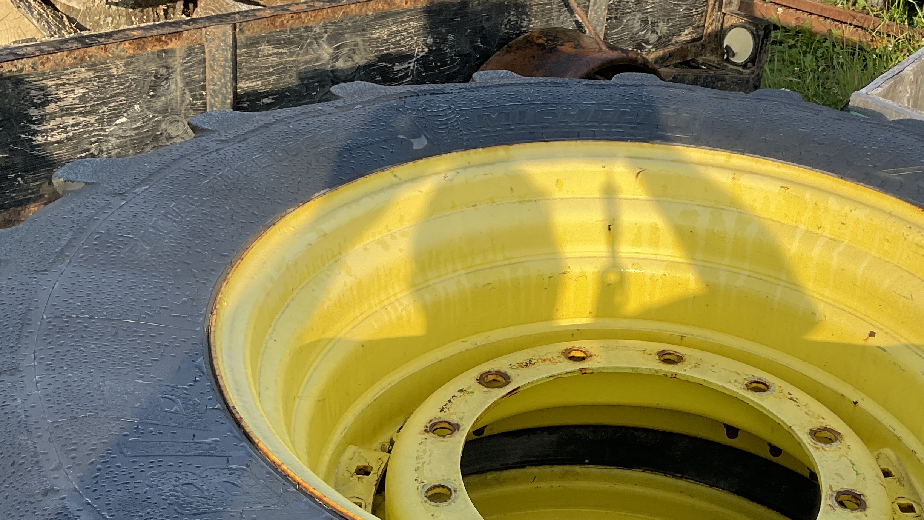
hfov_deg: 39.6
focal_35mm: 52
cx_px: 582
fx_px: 1274
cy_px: 374
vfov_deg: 22.9
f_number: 1.8
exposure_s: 1/540
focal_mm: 3
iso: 16
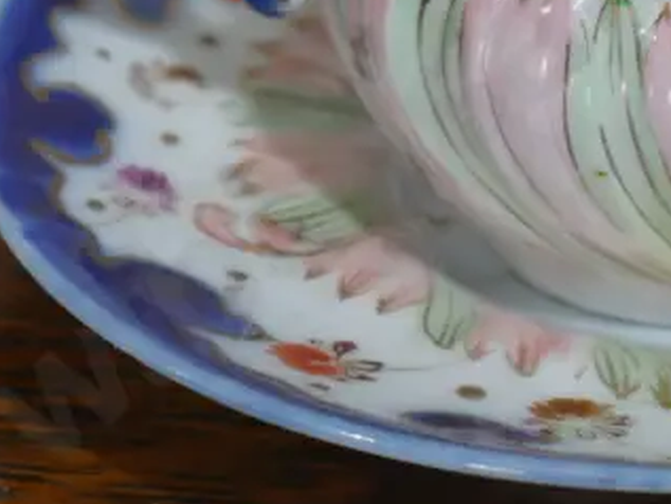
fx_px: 3878
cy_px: -31
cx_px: 633
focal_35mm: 200
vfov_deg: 7.4
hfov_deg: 9.8
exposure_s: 1/80
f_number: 5.4
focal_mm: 31
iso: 640
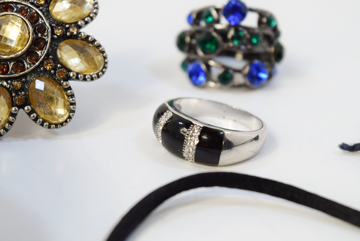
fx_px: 826
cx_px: 180
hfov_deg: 24.6
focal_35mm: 82
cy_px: 120
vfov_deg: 16.6
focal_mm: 55
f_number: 8
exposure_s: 1/125
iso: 400
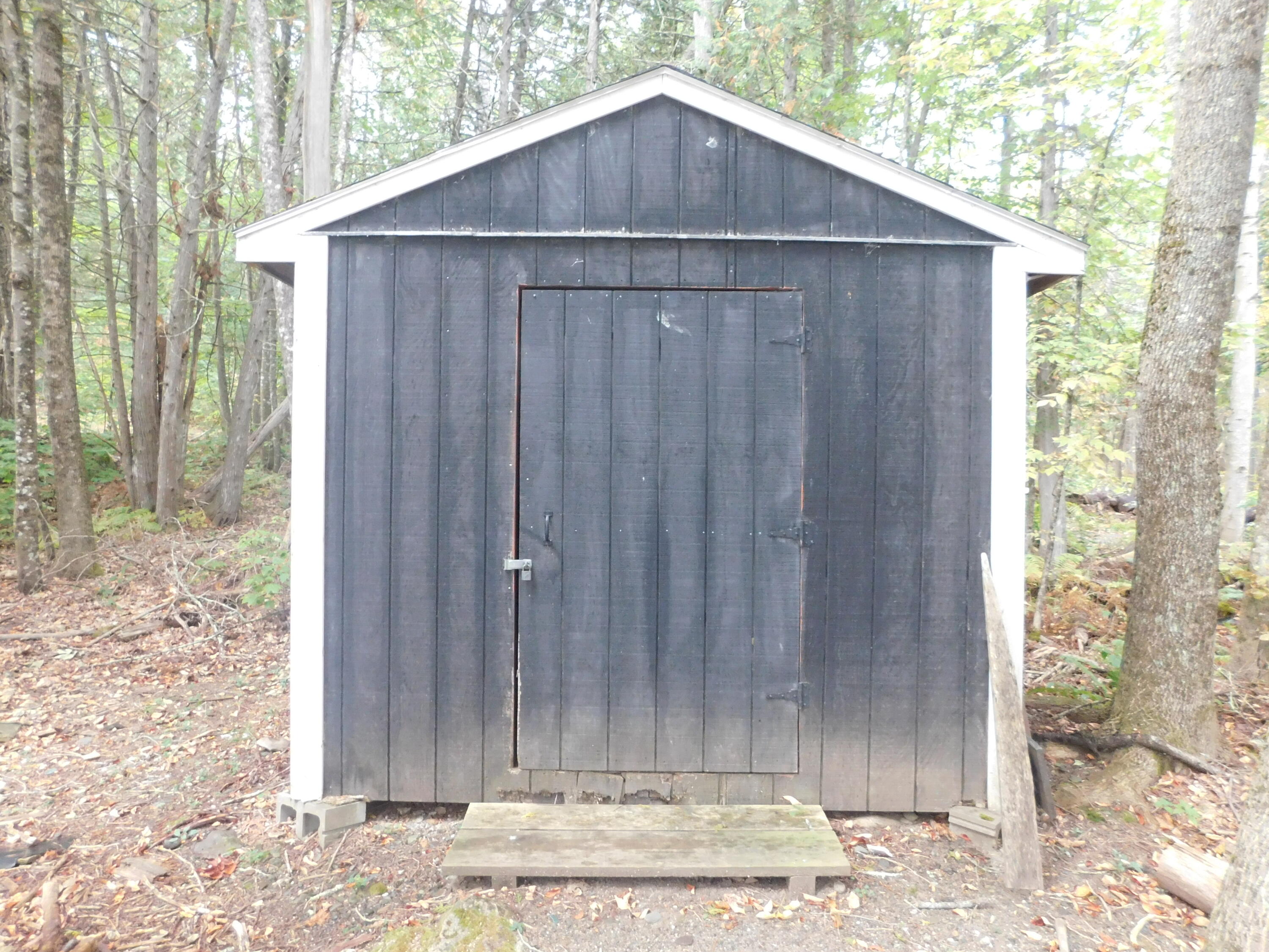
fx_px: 843
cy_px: 476
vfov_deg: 58.9
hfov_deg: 73.9
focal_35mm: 23
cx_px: 634
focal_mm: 4
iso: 400
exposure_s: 1/30
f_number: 3
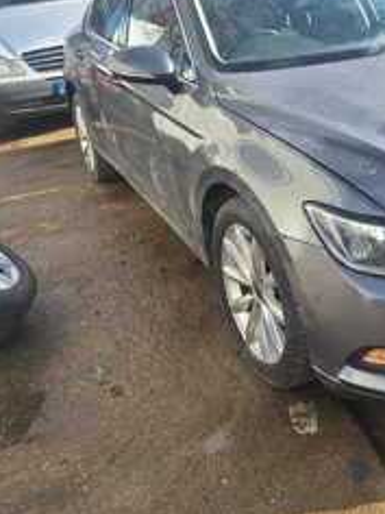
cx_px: 320
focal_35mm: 39
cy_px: 192
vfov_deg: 47.4
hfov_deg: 35.4
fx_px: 578
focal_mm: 5.54
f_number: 1.8
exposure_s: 1/2000
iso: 40
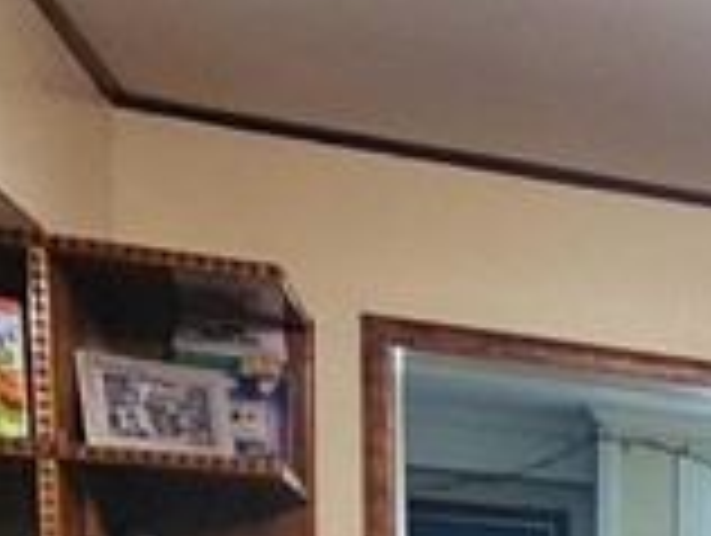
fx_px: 1728
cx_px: 1386
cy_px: 1004
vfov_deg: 15.0
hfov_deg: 17.4
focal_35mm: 84
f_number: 2.2
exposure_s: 1/30
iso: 640
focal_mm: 2.2
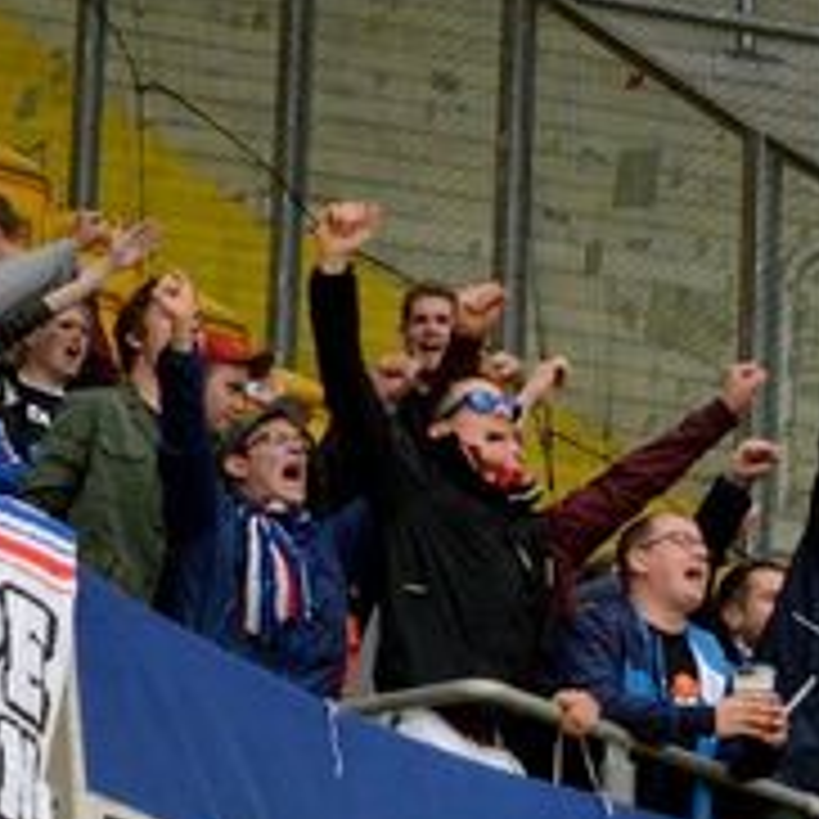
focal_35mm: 279
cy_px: 734
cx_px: 634
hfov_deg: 6.3
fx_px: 7468
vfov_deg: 6.3
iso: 4000
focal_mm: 70
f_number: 2.8
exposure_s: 1/1600
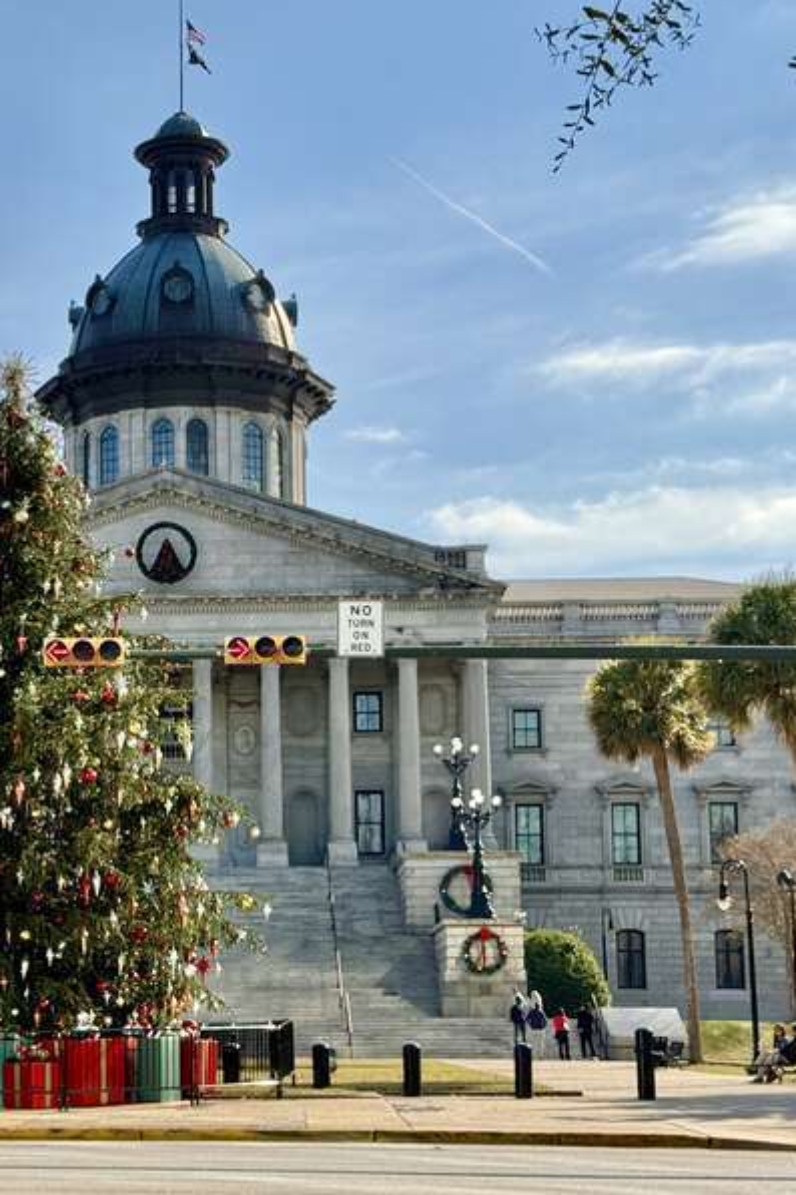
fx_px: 2223
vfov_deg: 30.1
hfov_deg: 20.1
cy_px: 595
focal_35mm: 67
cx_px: 160
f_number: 1.78
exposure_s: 1/6410
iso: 64
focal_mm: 6.86
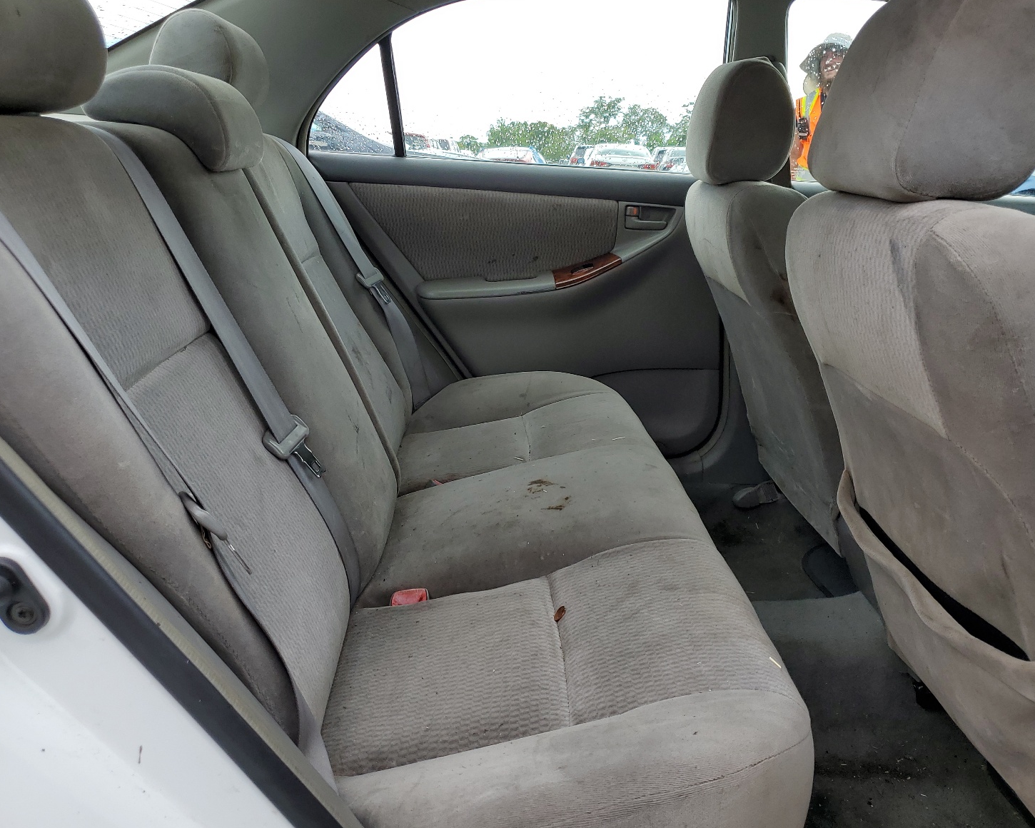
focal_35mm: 28
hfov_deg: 62.2
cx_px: 542
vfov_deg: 51.5
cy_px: 414
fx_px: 858
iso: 50
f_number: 1.5
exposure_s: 1/556
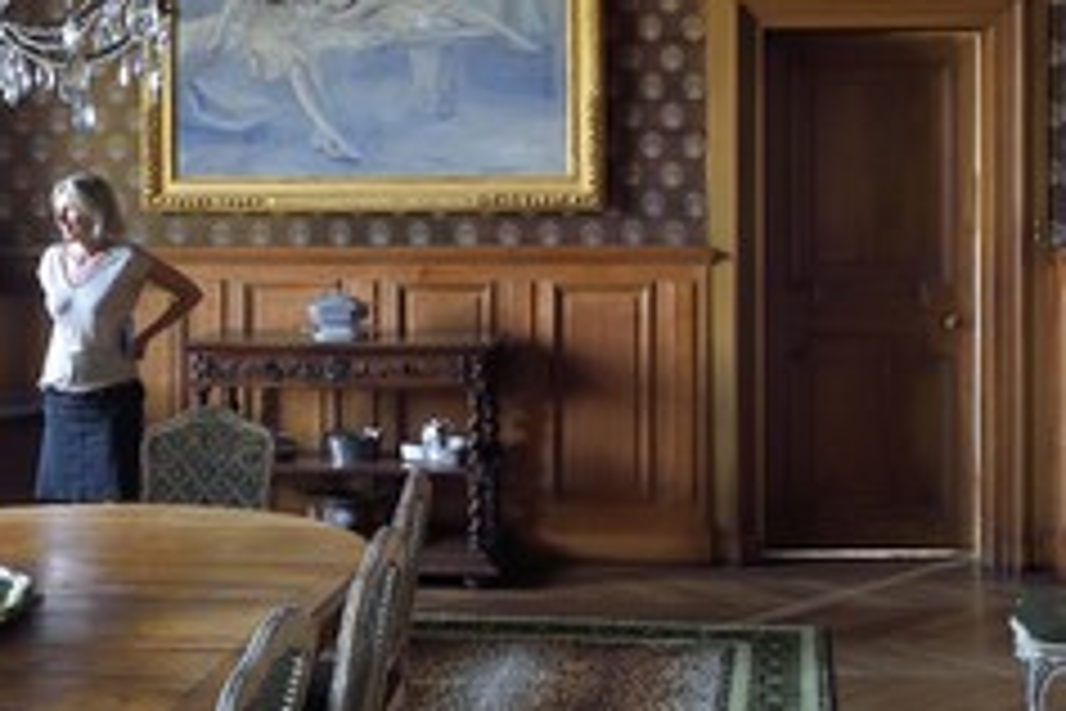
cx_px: 576
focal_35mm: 55
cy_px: 212
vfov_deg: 24.4
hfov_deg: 36.2
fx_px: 1628
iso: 1600
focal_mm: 31
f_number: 8
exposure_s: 1/25
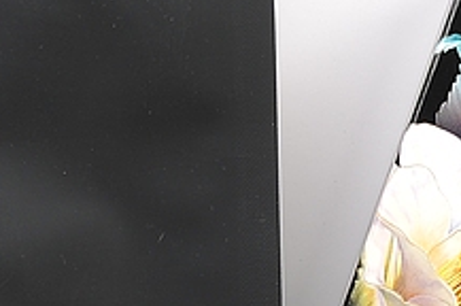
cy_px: 425
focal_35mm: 295
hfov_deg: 7.0
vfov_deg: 4.6
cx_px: 249
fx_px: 3772
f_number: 14
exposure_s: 1/100
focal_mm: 50
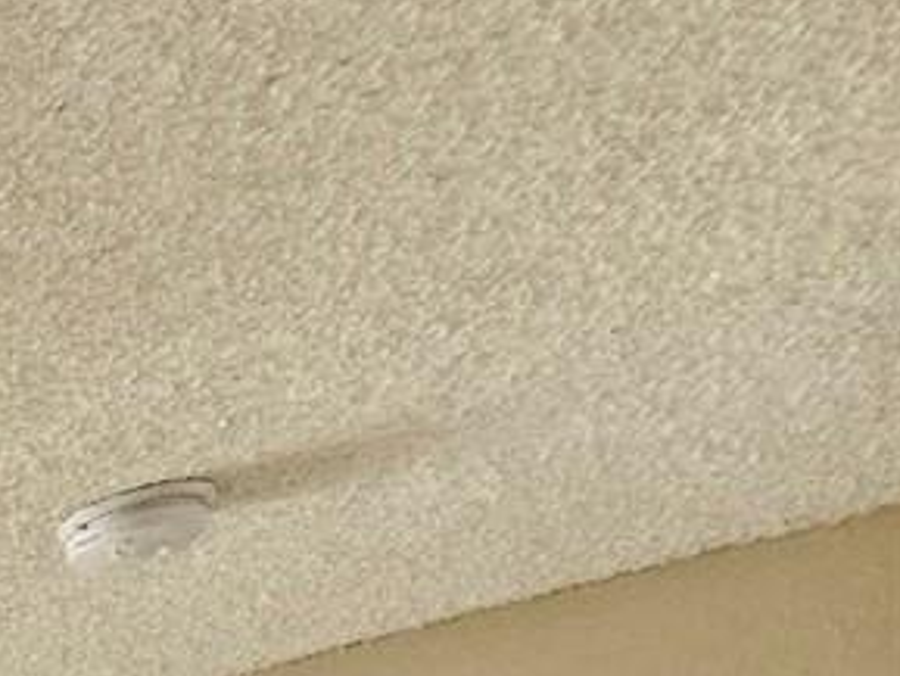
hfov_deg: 12.8
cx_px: -1582
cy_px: 1651
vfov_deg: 13.9
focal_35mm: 72
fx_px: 1873
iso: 320
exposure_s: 1/30
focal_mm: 2.2
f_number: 2.2
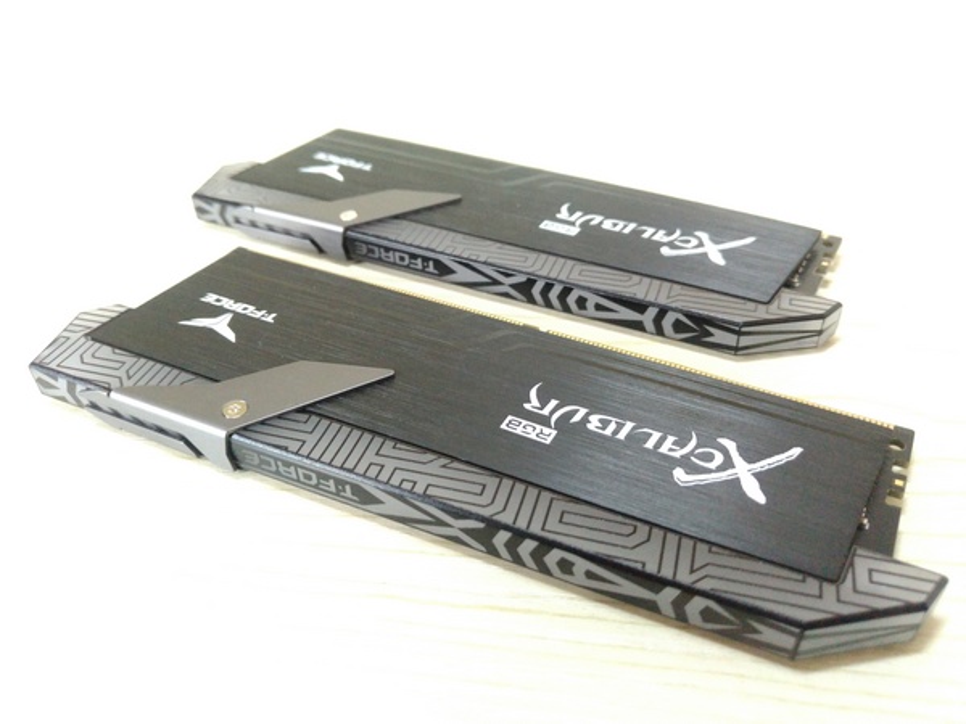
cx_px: 483
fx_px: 726
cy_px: 362
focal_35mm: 26
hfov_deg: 67.3
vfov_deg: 53.1
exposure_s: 1/100
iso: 1878
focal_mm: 4.52
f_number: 2
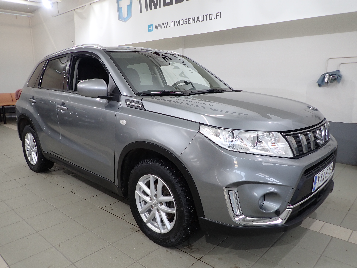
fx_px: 268
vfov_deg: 53.1
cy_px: 138
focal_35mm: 26
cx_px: 176
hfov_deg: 67.3
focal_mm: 4.5
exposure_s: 1/60
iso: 125
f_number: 2
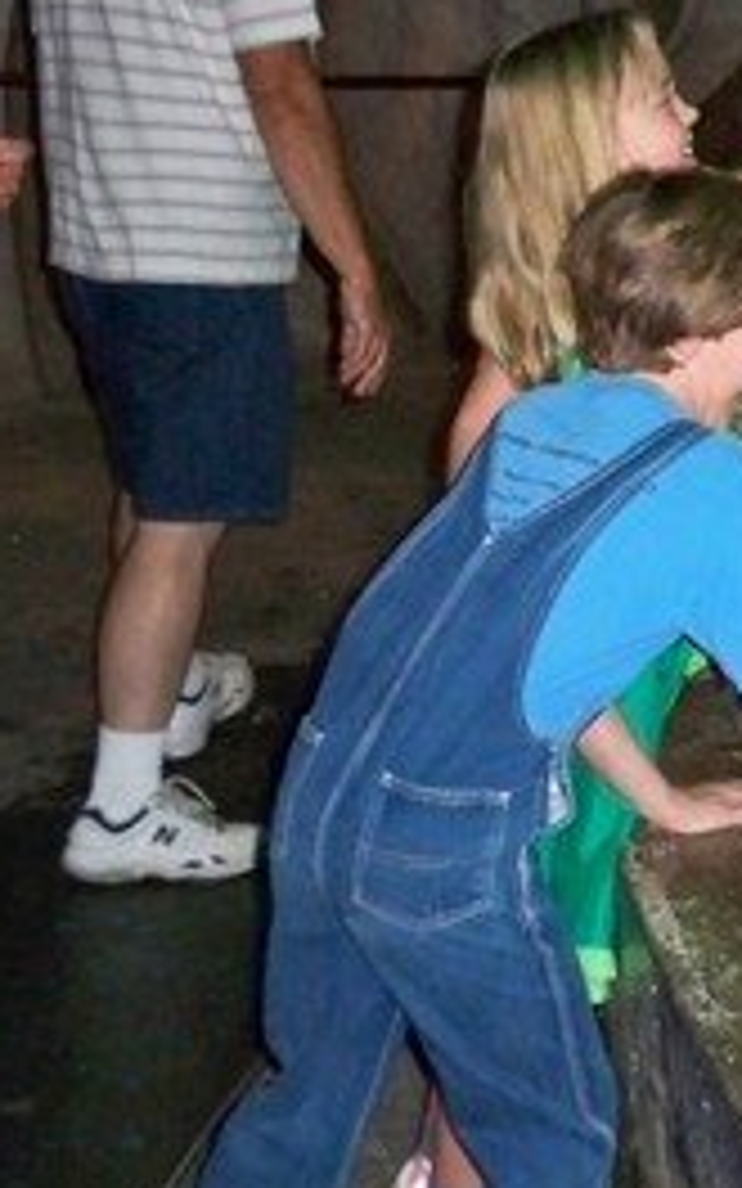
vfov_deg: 22.8
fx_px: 2912
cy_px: 279
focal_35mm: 90
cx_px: 985
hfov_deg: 13.9
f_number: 3.1
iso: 400
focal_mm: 6.3
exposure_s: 1/60
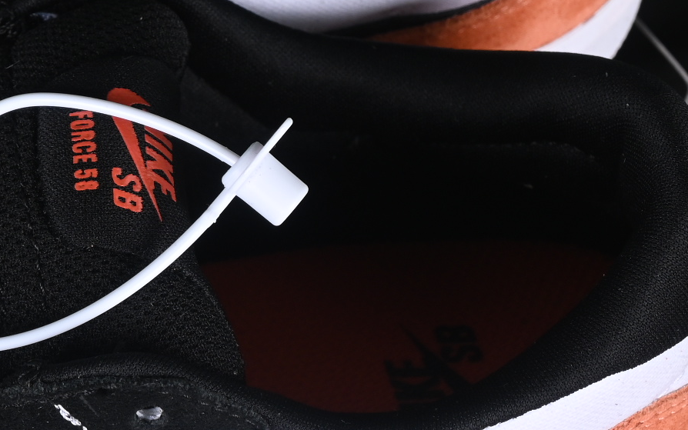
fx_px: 4463
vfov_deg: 5.5
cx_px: -64
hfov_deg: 8.7
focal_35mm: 238
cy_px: 190
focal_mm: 50
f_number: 6.3
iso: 160
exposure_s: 1/60
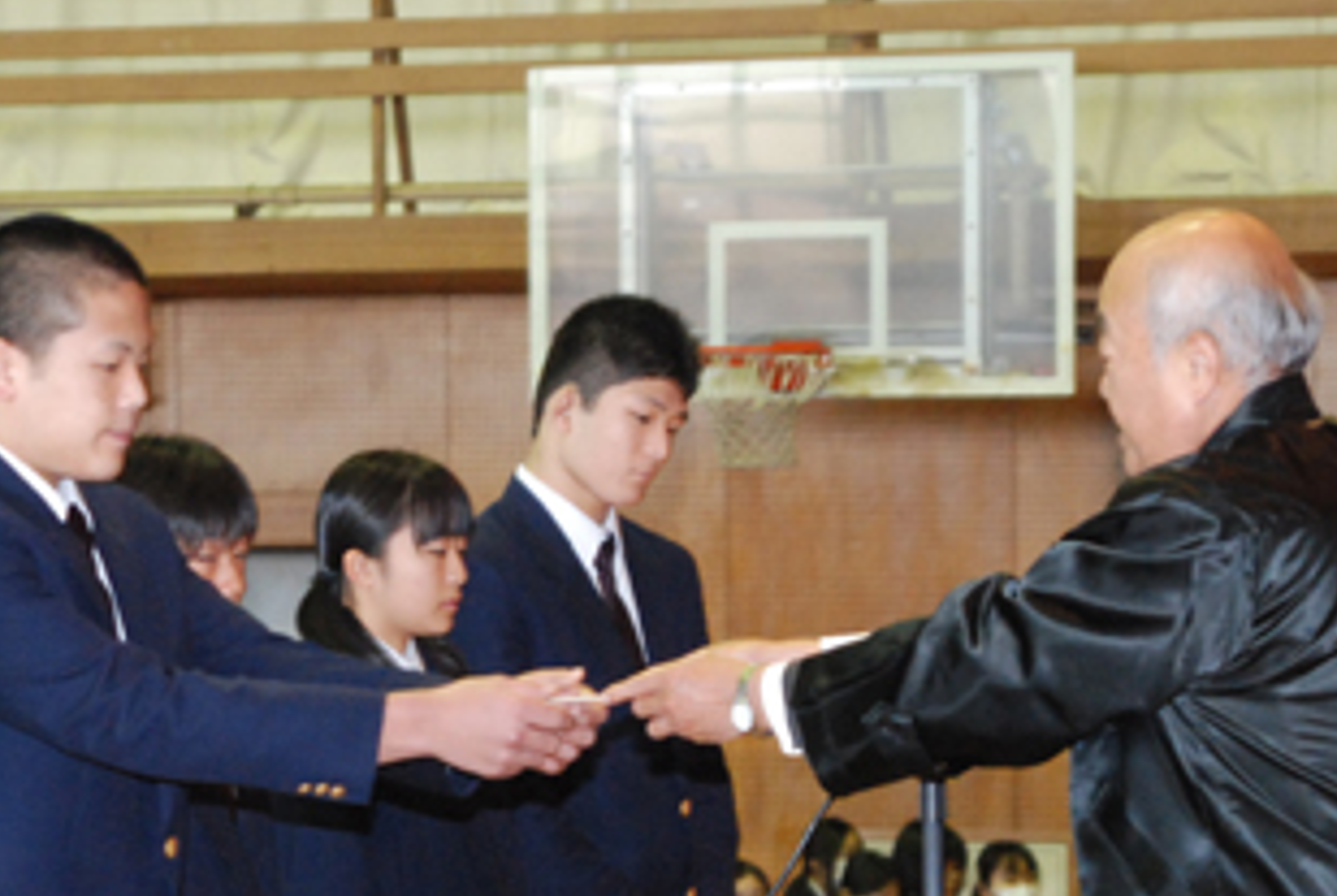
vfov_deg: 6.8
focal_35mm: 204
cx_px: 420
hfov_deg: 10.1
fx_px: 7587
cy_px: 628
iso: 1600
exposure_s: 1/60
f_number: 5.6
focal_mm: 70
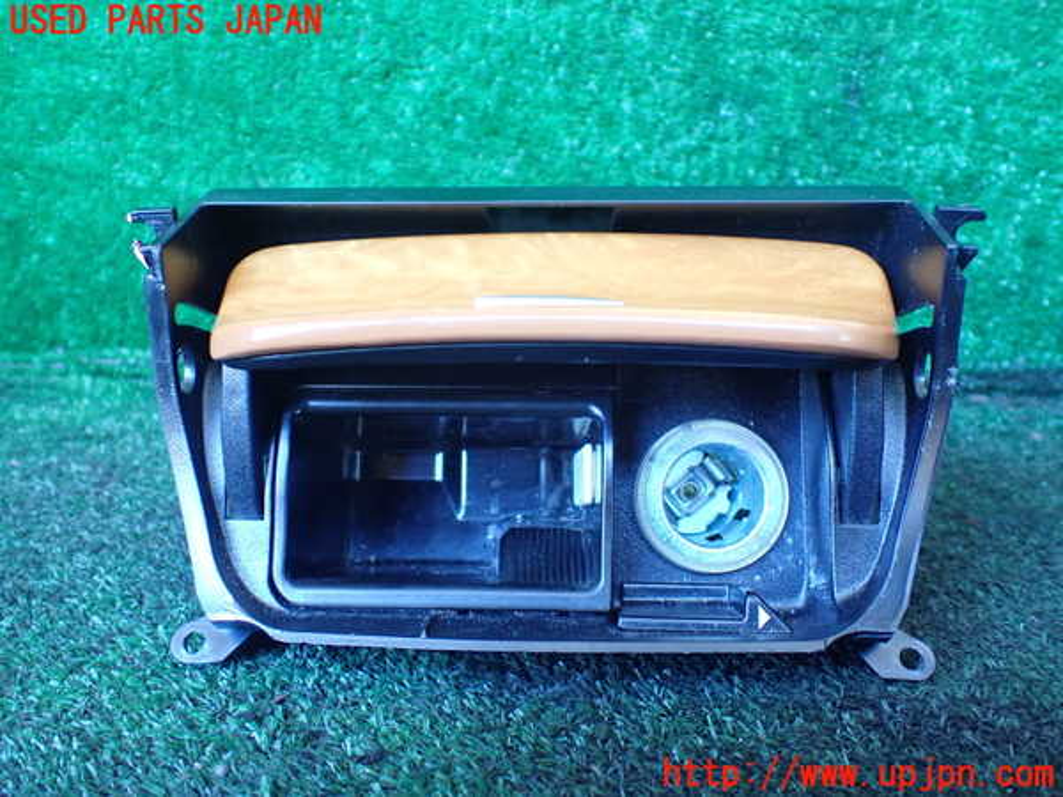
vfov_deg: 46.8
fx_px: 921
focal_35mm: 30
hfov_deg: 60.0
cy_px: 398
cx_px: 532
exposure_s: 1/60
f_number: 2.3
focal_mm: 5.4
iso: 800
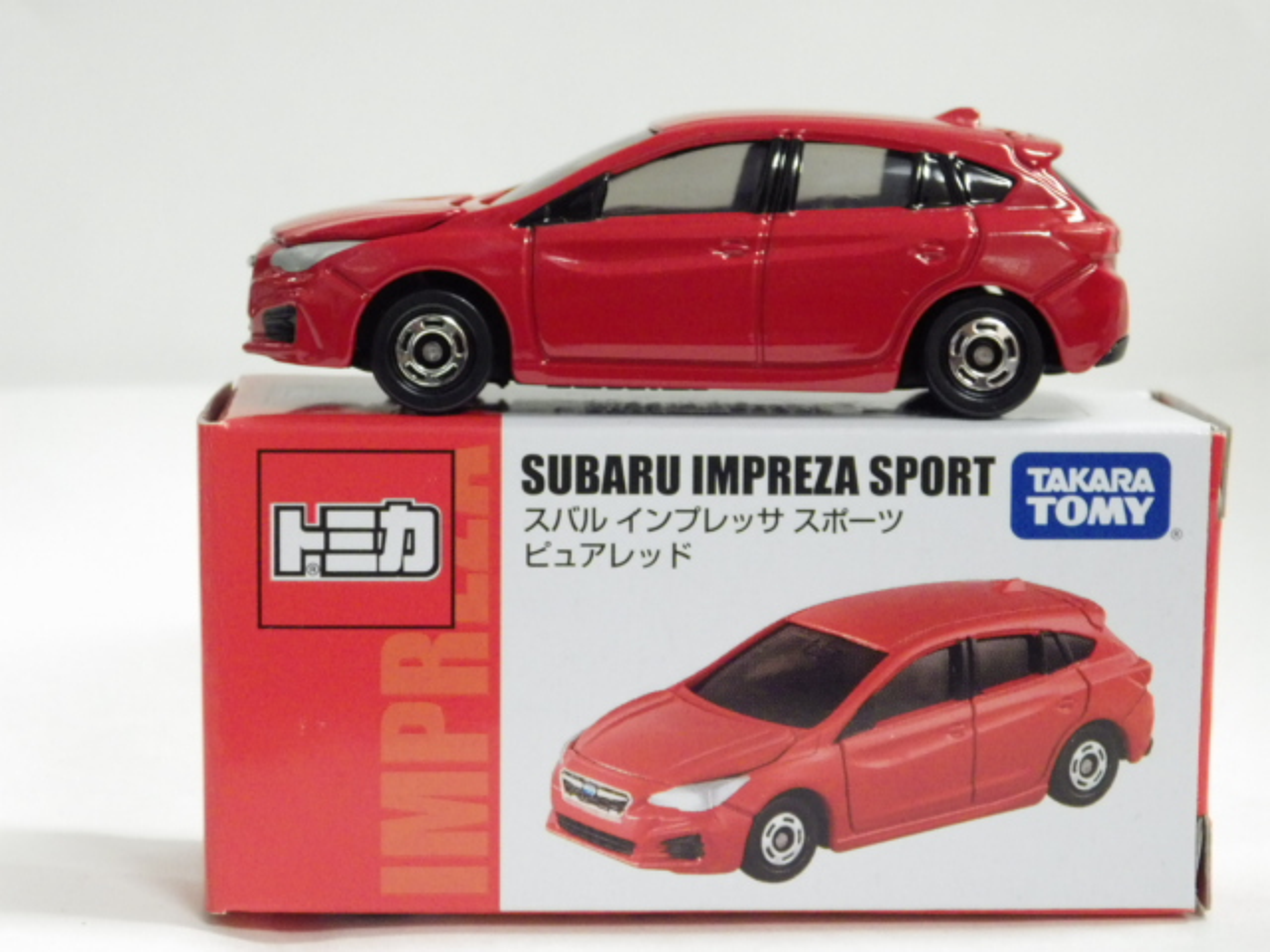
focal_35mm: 103
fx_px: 3779
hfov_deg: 19.1
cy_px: 476
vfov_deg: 14.4
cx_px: 635
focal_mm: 18.4
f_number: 4.6
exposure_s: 1/30
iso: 800
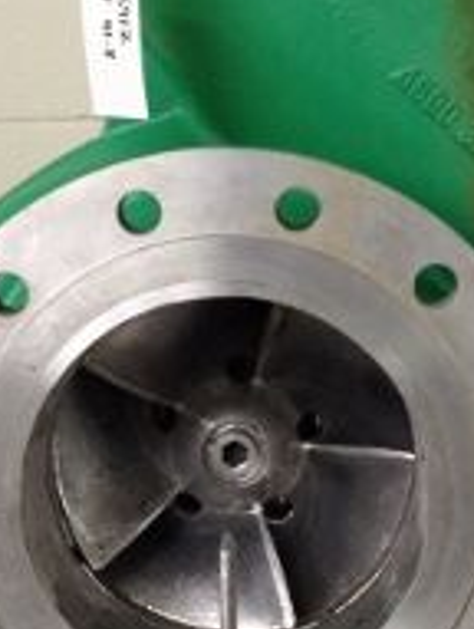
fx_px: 2129
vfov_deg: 16.7
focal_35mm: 117
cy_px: 441
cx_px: 244
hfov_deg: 12.7
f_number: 2.4
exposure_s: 1/20
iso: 125
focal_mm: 4.28
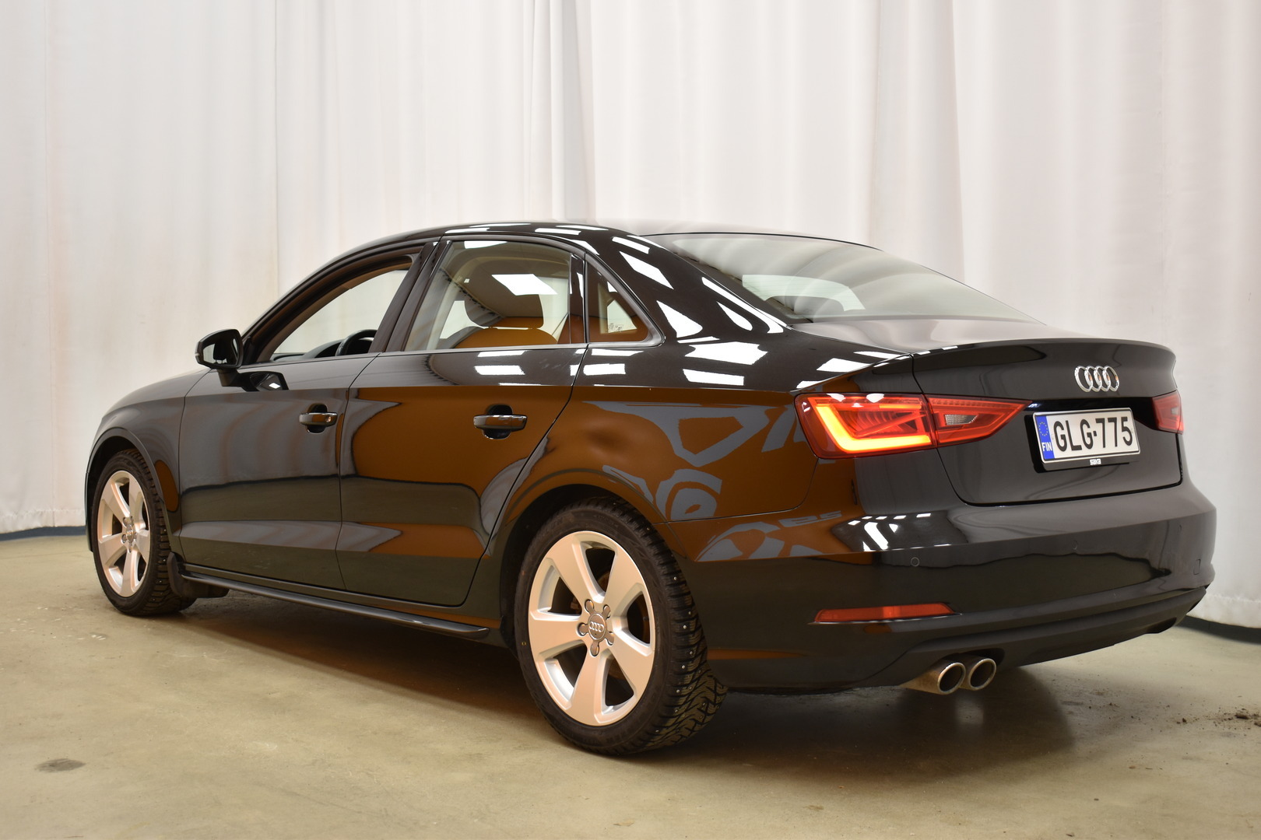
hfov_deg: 46.4
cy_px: 420
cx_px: 630
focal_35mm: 42
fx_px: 1471
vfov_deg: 31.9
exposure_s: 1/50
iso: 360
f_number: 4.2
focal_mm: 28
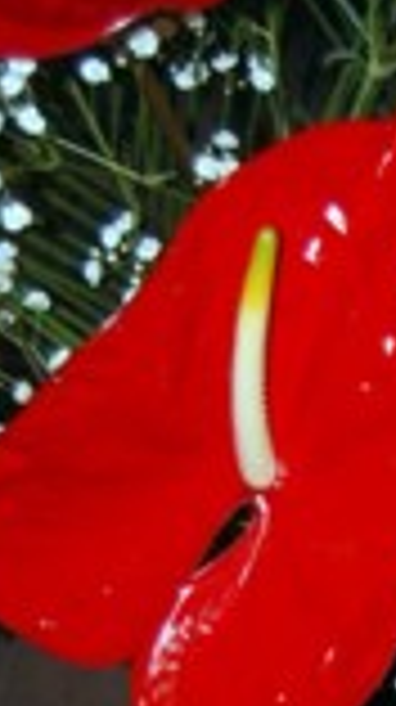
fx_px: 3931
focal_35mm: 210
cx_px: 637
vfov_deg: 10.0
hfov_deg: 5.7
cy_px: 949
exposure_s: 1/60
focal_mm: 30
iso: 400
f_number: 4.2
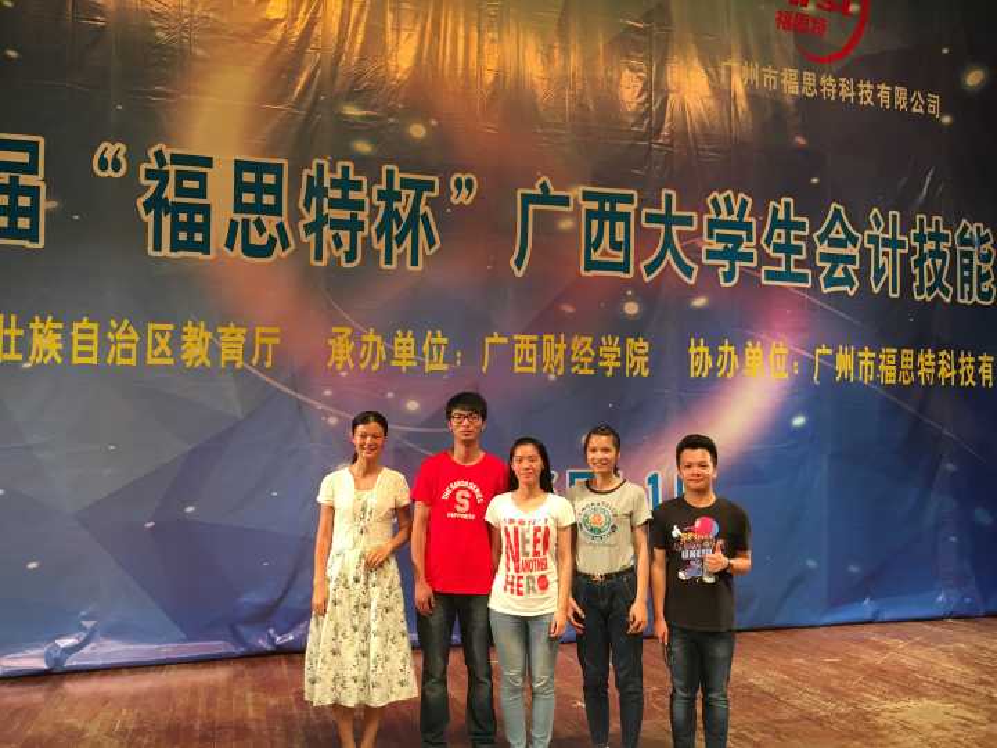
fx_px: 835
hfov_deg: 61.7
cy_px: 374
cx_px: 498
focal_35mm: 29
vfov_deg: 48.2
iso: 50
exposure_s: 1/33
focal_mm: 4.15
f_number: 2.2
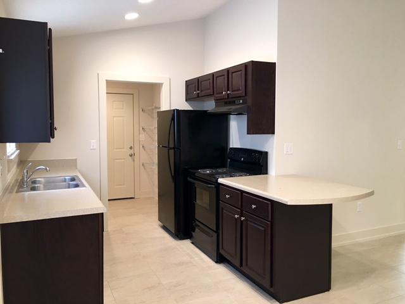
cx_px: 202
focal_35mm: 29
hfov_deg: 61.7
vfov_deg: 48.2
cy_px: 152
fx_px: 339
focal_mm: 4.15
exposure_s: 1/15
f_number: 2.2
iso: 80
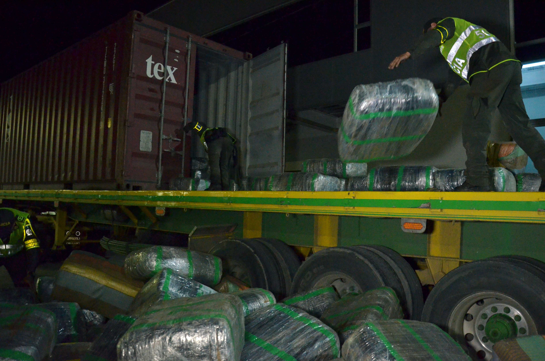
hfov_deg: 33.5
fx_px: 906
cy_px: 180
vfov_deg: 22.5
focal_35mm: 60
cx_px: 272
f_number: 5
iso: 3200
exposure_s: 1/160
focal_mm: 40
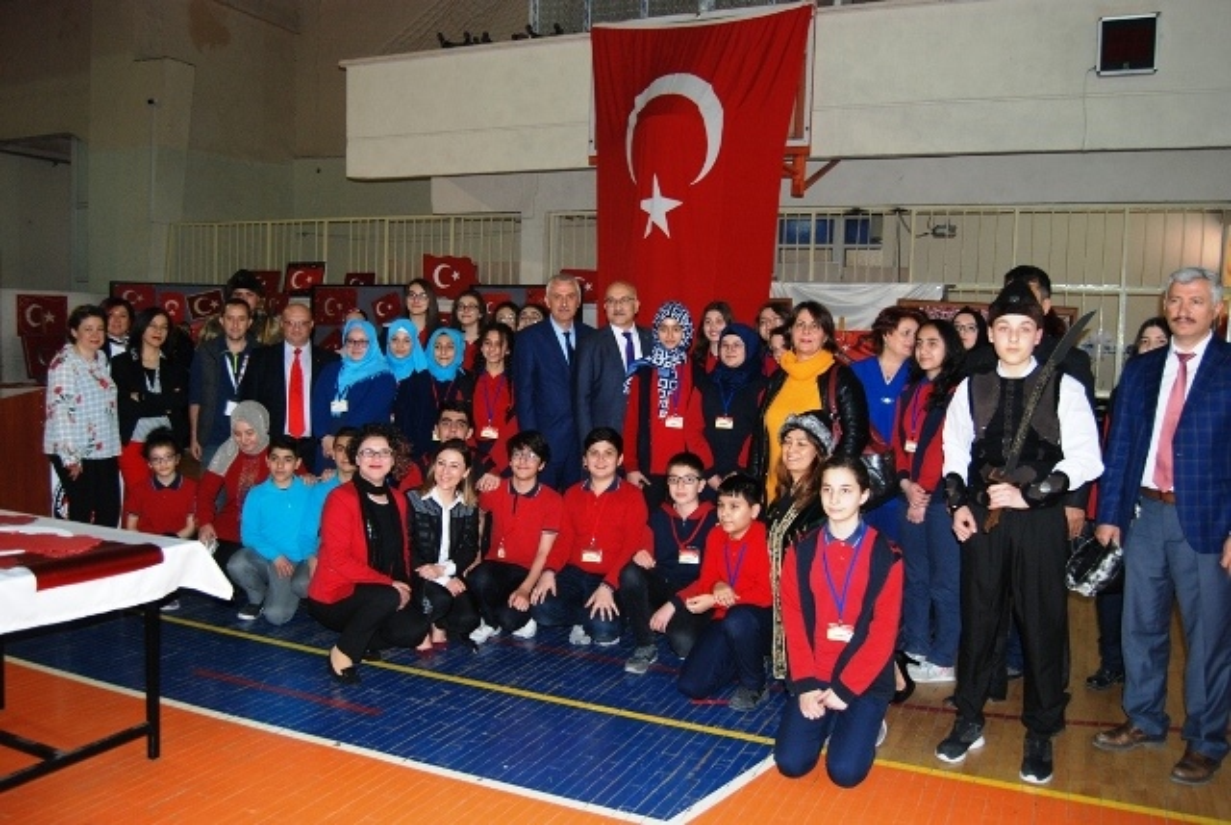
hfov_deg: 64.5
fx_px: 976
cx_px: 616
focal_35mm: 28
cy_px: 412
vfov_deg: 45.8
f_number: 4
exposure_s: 1/60
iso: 400
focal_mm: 19
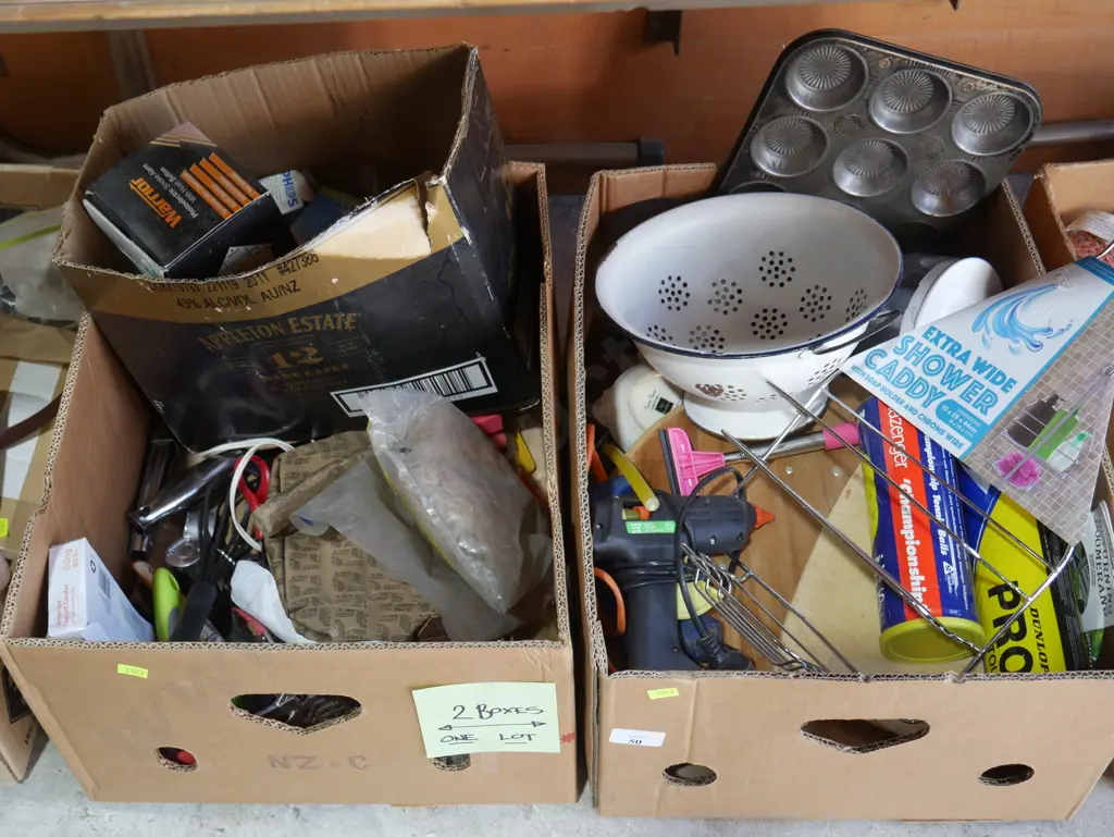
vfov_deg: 34.4
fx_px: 1352
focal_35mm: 42
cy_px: 418
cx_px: 557
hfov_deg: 44.8
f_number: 4.6
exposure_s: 1/60
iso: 400
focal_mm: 21
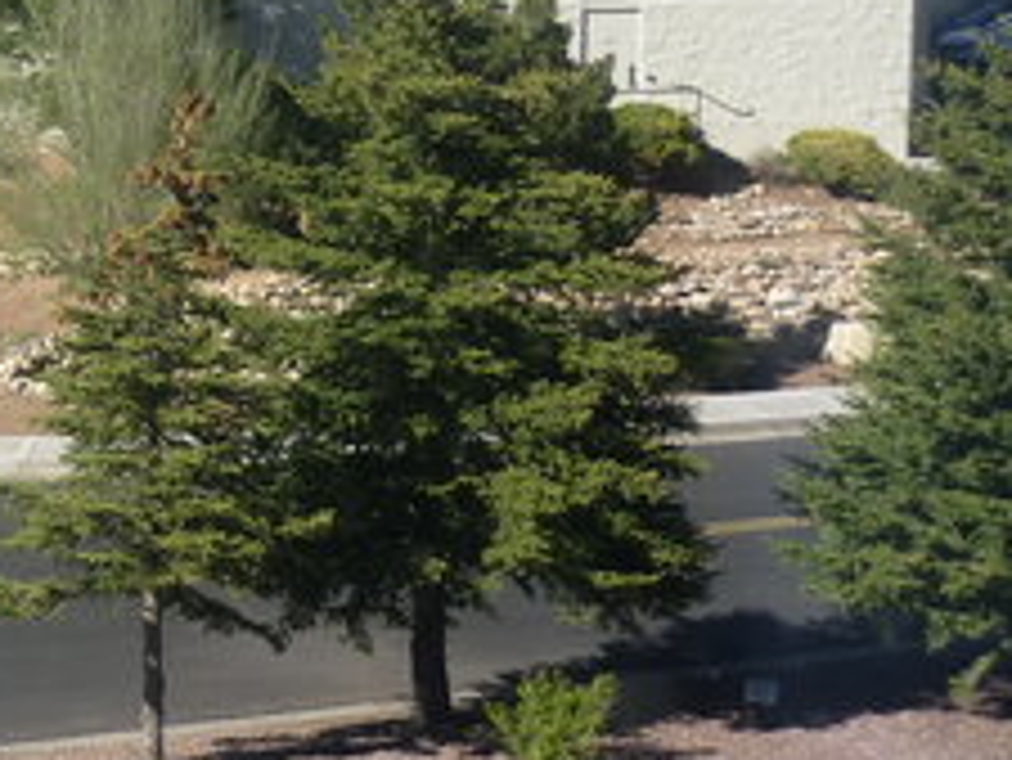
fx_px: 2750
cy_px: 121
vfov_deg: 15.6
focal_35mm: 94
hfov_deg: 18.8
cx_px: -418
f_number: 2.8
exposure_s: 1/800
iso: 100
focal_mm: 5.5
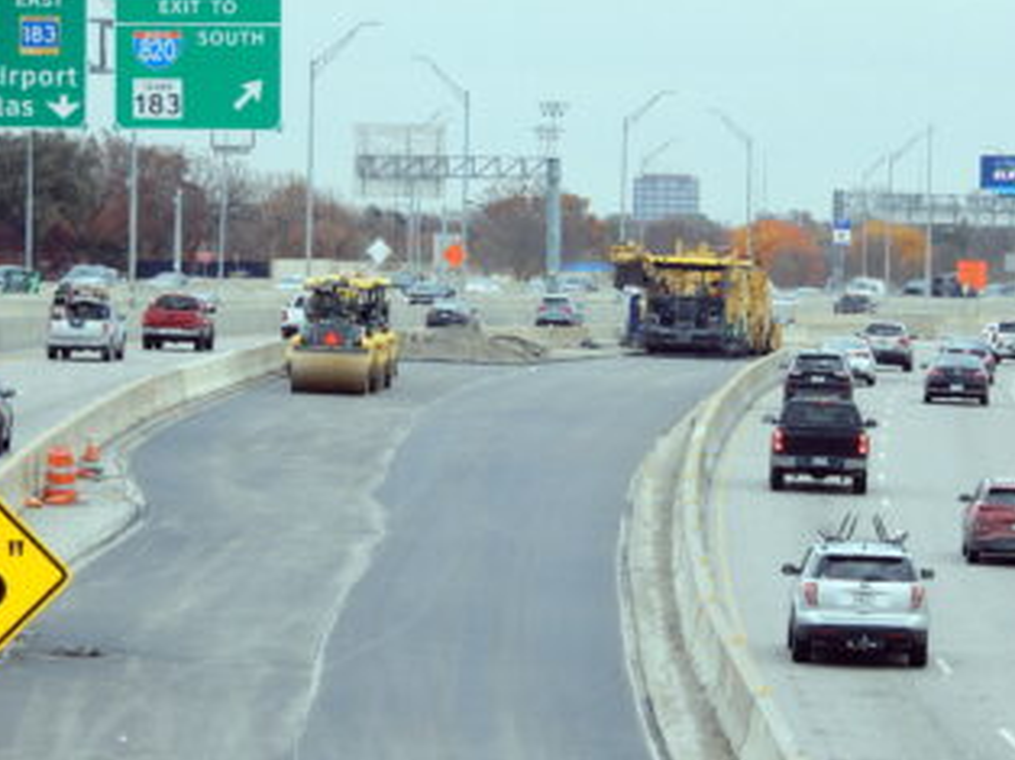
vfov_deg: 5.2
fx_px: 8409
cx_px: 566
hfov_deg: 6.9
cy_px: 472
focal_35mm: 287
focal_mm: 40.1
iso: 80
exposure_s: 1/125
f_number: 5.6
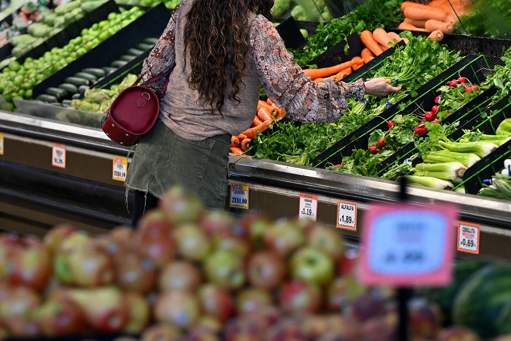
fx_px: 3463
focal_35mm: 244
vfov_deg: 5.6
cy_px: 100
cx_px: 214
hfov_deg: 8.4
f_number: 3.5
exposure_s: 1/400
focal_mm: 165
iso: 3200
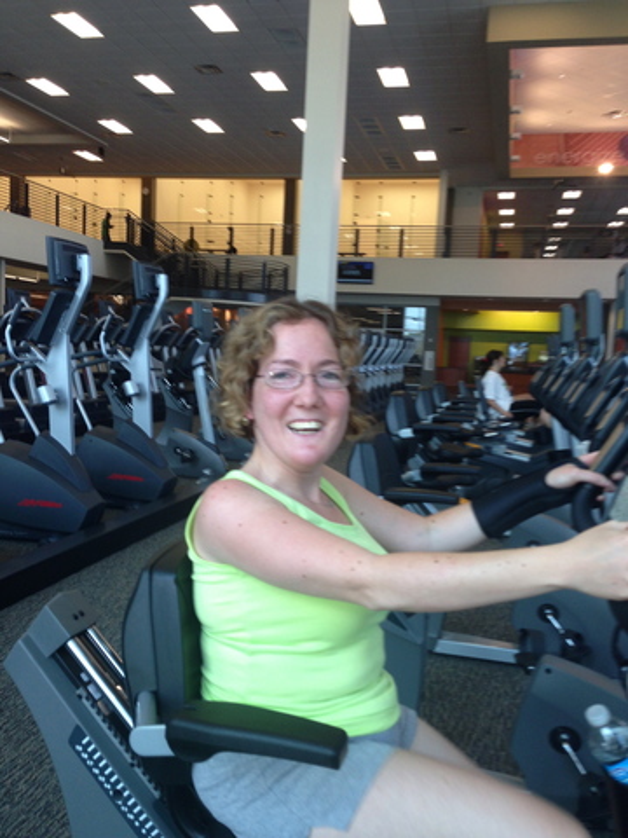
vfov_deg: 55.4
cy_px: 419
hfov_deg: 42.9
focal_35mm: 33
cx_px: 314
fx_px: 798
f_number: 2.4
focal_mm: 4.13
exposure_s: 1/60
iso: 64
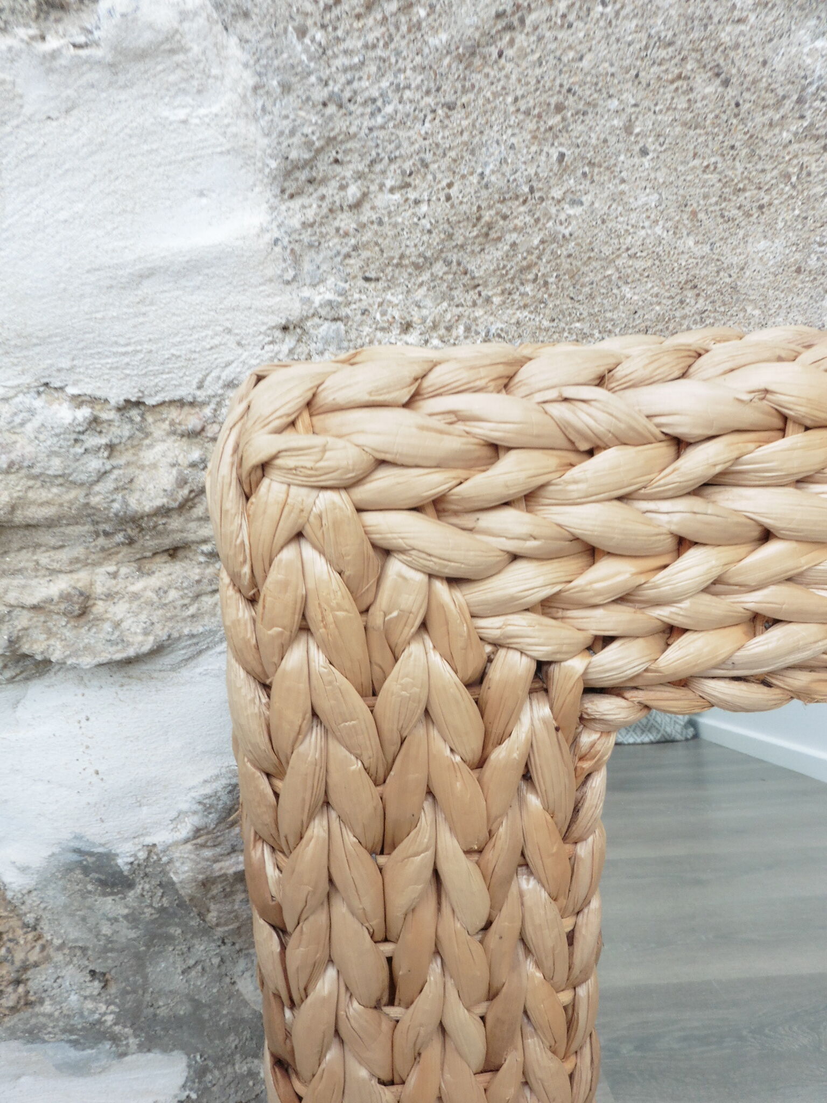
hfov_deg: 56.8
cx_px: 414
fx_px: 765
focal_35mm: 24
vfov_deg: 71.6
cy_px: 552
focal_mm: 4.3
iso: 100
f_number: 5
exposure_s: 1/25
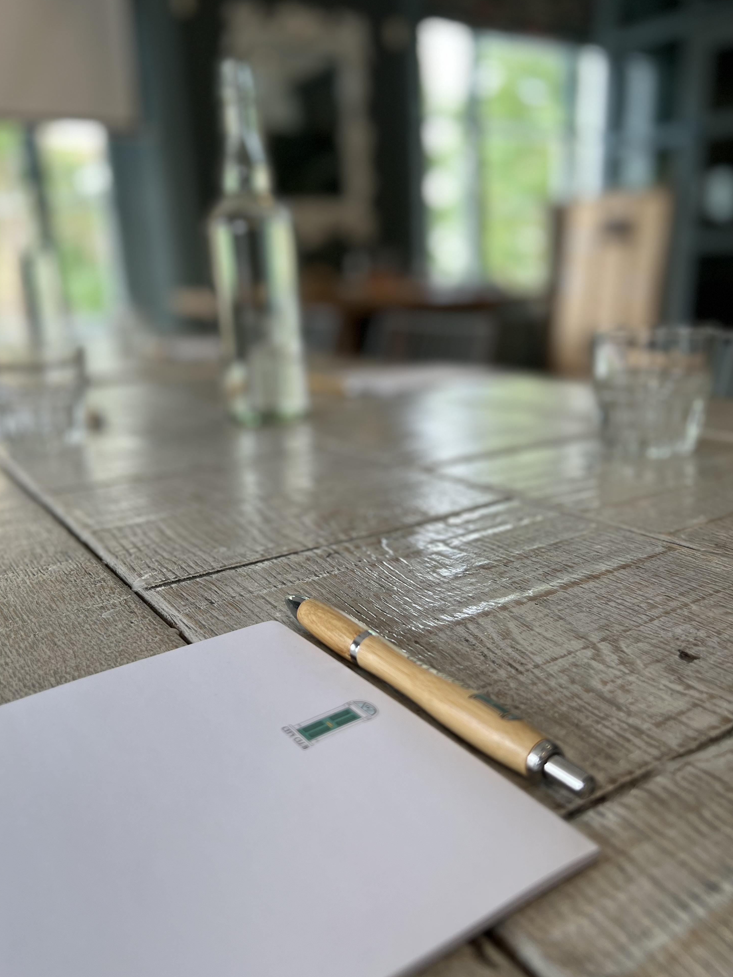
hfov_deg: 51.3
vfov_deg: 65.3
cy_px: 496
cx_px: 354
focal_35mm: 27
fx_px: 762
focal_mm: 5.7
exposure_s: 1/108
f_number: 1.5
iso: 32
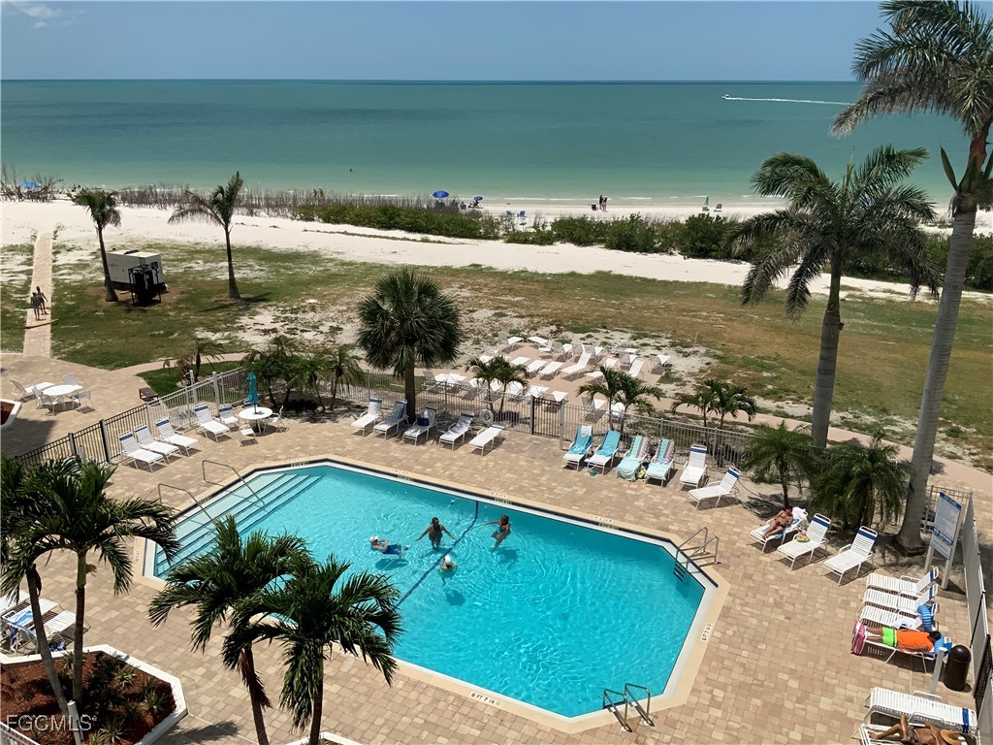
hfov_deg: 61.7
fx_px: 832
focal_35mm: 29
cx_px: 496
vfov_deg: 48.2
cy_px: 372
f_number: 1.8
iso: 20
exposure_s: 1/5814
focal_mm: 3
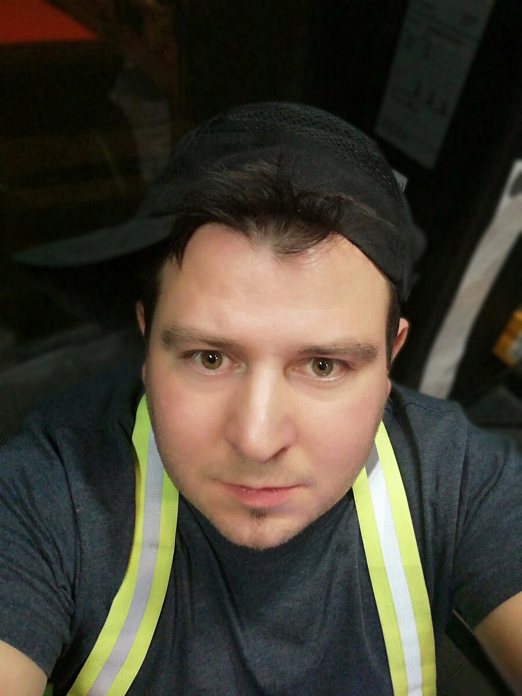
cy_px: 348
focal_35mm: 27
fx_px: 543
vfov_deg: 65.3
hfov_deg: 51.4
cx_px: 261
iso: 320
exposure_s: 1/25
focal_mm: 3.6
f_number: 2
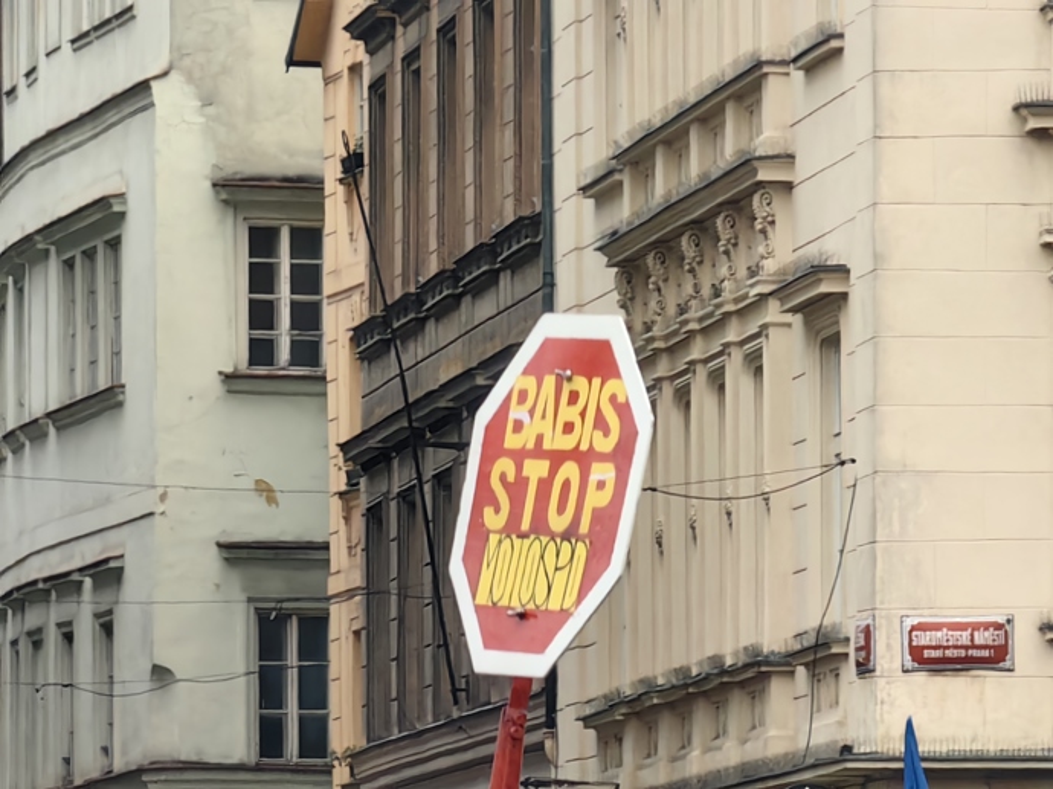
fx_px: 11312
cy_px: 394
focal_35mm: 372
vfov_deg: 4.0
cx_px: 526
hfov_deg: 5.3
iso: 400
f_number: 3.5
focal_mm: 16.85
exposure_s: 1/33.3
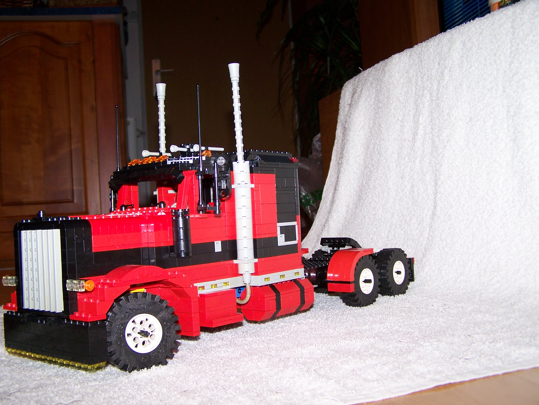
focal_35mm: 40
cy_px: 202
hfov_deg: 46.8
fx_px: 623
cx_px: 270
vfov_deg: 36.0
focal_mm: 6.7
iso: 80
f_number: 2.8
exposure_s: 1/60
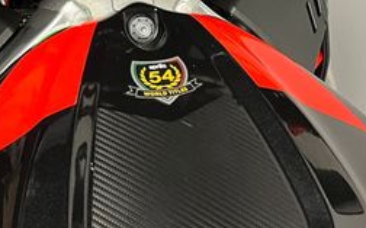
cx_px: 144
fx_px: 698
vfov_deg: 18.3
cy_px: 22
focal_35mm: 70
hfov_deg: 29.3
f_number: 1.6
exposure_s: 1/50
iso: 200
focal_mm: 5.1
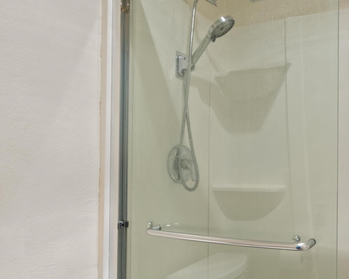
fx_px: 341
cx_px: 284
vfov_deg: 44.4
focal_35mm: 33
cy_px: 157
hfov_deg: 50.6
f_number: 9
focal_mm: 16
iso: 200
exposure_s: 1
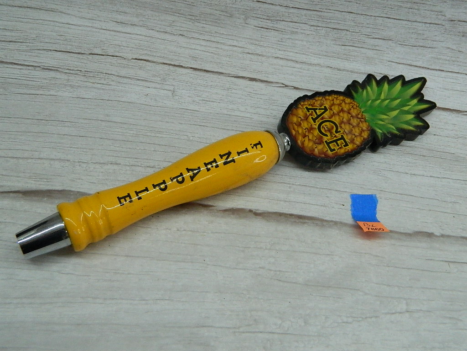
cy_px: 176
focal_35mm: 41
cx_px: 234
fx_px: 553
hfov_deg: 45.8
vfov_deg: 35.1
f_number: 3.5
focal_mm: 7.3
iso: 400
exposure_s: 1/250
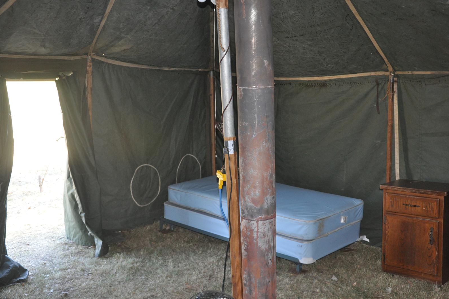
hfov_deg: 48.5
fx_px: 499
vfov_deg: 33.4
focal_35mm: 40
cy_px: 150
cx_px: 229
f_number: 4
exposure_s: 1/60
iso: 800
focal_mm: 26
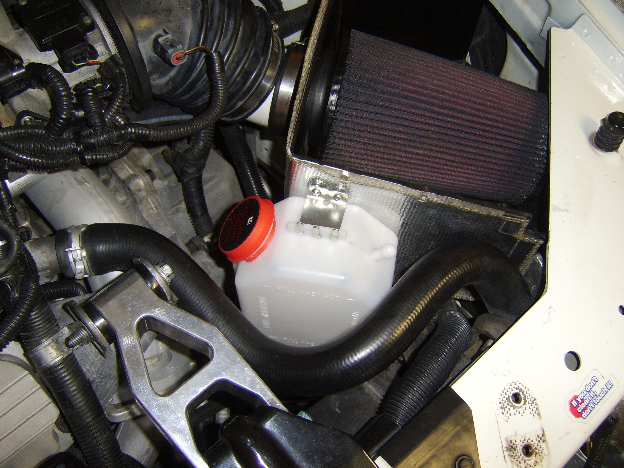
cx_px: 312
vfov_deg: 45.4
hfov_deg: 58.4
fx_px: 559
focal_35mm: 31
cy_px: 234
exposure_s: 1/30
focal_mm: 8.13
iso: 141
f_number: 2.7
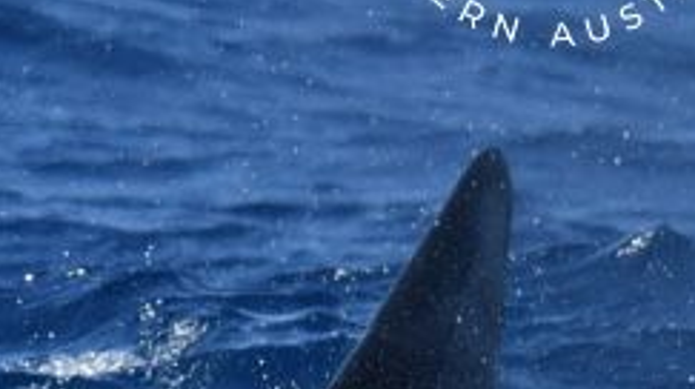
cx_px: -389
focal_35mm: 898
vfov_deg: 1.3
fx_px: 16529
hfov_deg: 2.4
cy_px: 425
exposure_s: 1/8000
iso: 1000
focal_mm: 260
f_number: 5.6
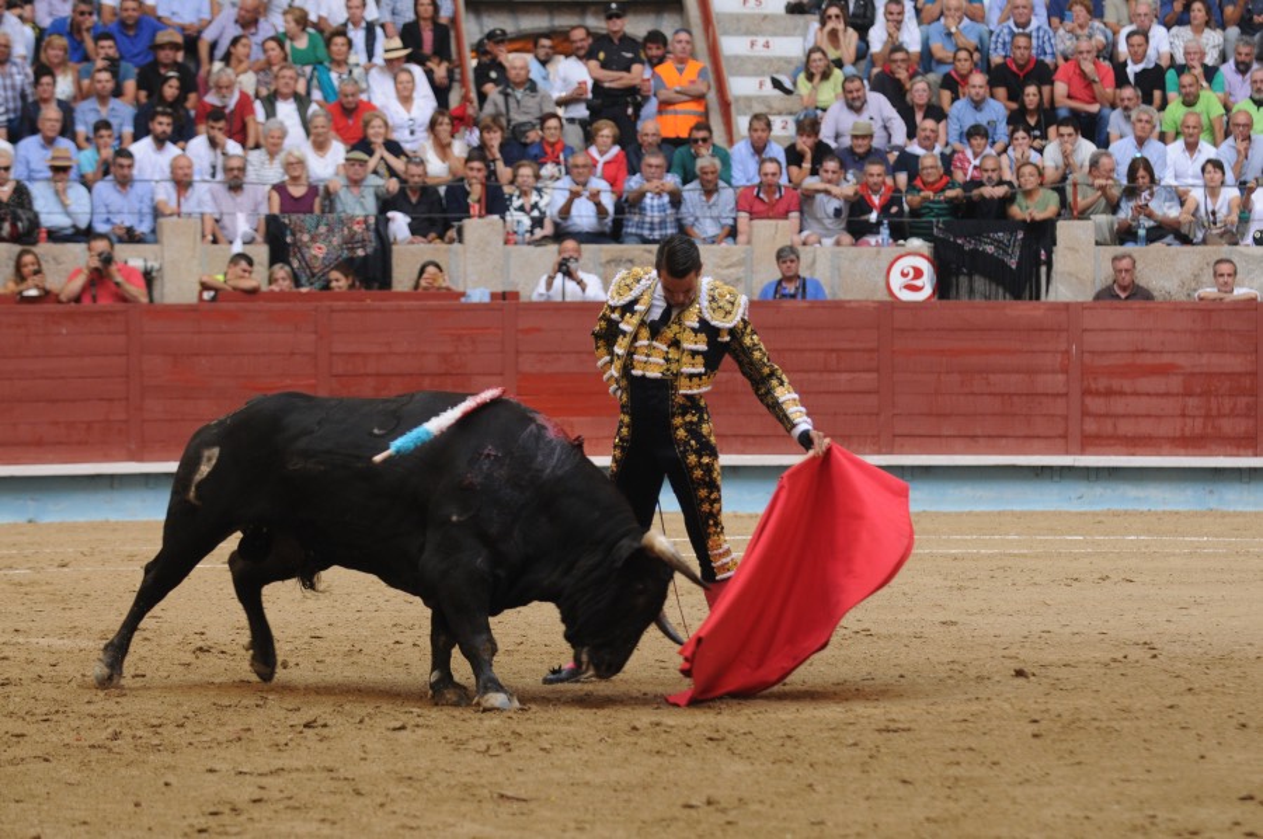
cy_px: 420
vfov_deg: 8.9
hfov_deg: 13.4
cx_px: 632
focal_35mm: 153
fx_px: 5362
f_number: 2.8
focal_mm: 102
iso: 500
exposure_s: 1/400
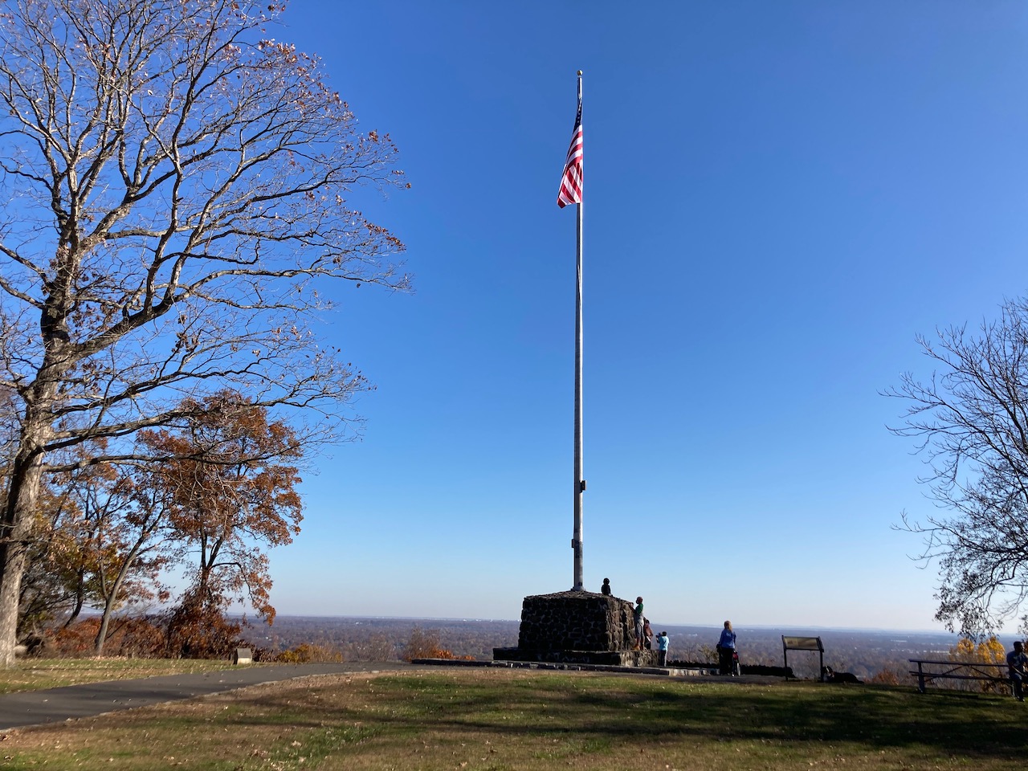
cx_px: 514
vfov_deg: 49.7
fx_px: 832
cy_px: 386
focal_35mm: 28
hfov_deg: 63.4
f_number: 1.8
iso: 20
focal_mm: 3.99
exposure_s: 1/2183
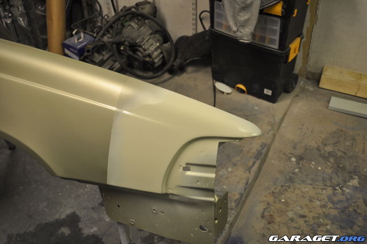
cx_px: 184
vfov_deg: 34.1
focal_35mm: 39
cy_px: 122
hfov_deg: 49.6
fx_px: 397
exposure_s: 1/60
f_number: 4.2
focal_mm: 26
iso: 500
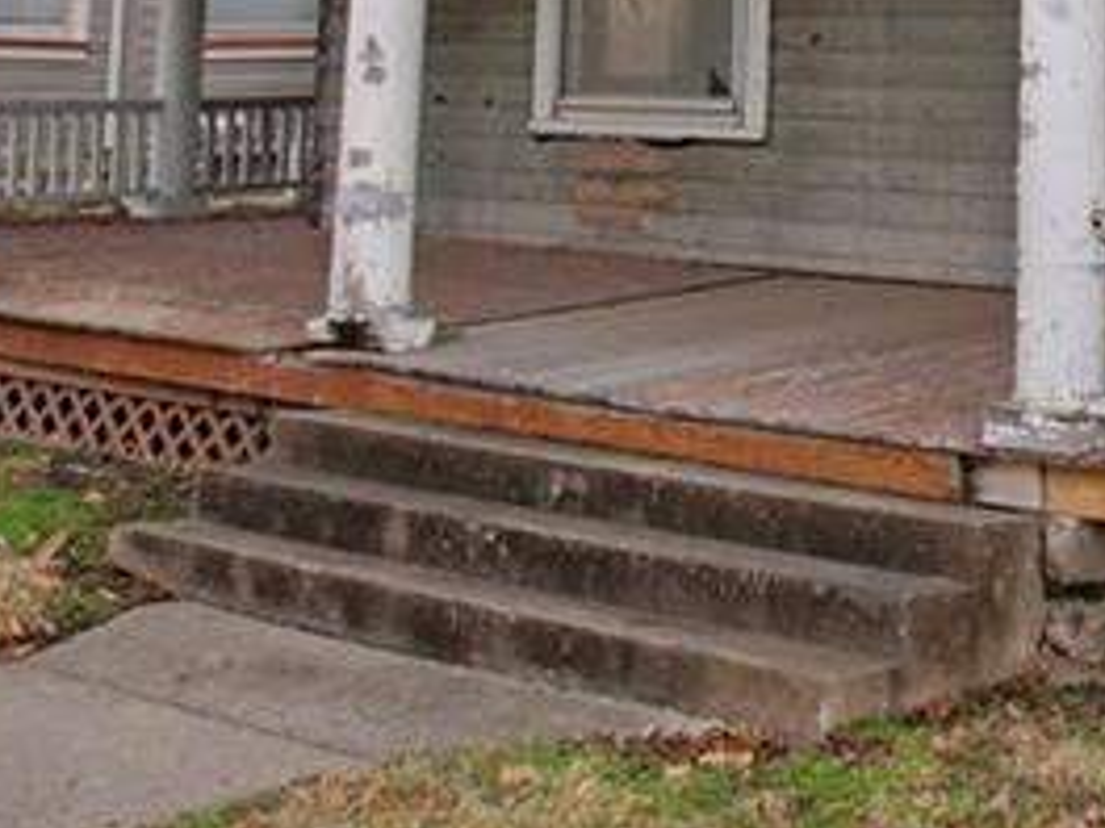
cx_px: 1084
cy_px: -548
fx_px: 2618
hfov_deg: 23.0
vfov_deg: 15.9
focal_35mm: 82
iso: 200
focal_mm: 8.38
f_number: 2.8
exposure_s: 1/80
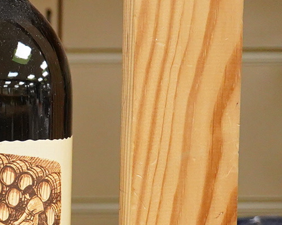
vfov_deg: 9.2
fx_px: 1402
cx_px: -234
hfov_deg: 10.7
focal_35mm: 168
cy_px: 162
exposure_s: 1/250
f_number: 3.5
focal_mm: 30
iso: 2500
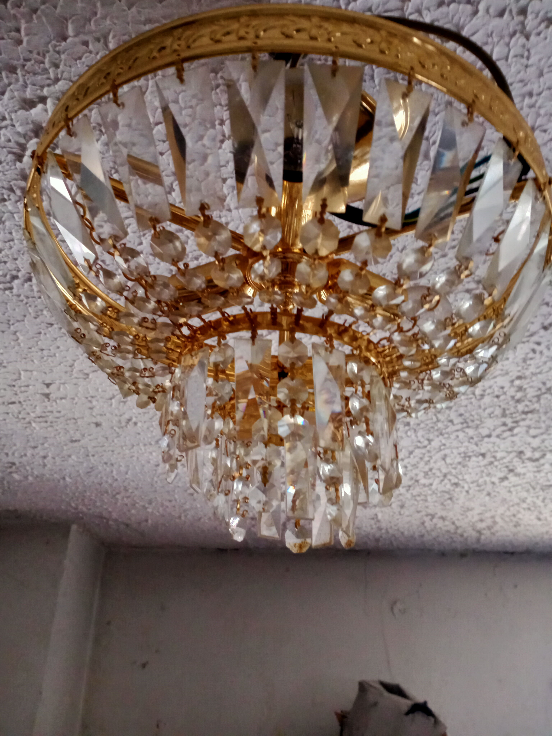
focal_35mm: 28
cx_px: 276
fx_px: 595
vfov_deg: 63.4
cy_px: 368
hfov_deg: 49.7
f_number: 1.8
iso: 1132
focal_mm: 4.05
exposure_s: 1/33.3
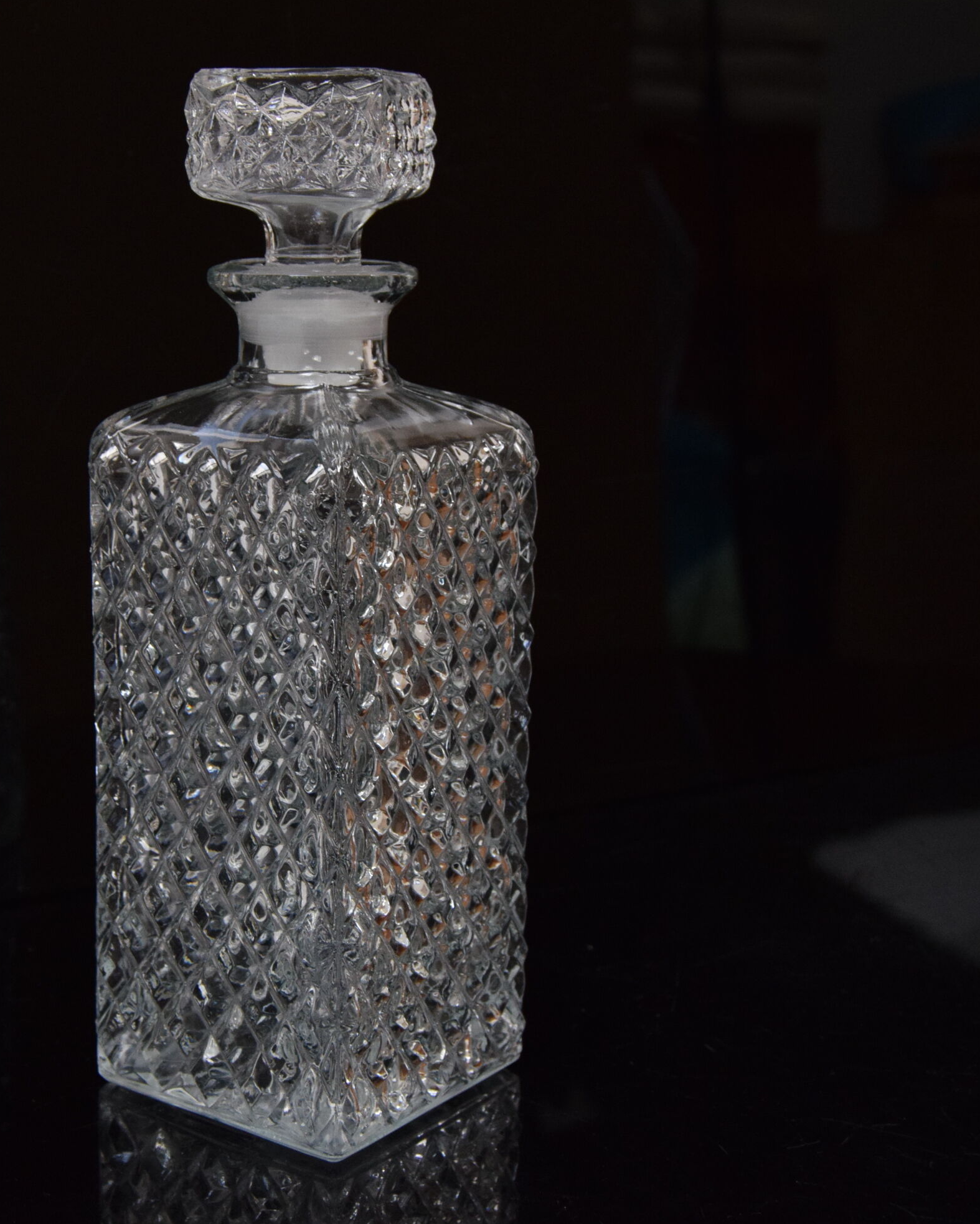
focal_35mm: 60
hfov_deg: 25.3
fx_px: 2175
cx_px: 325
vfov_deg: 31.4
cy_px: 609
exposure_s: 1/160
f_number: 6.3
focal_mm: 28
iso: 1600
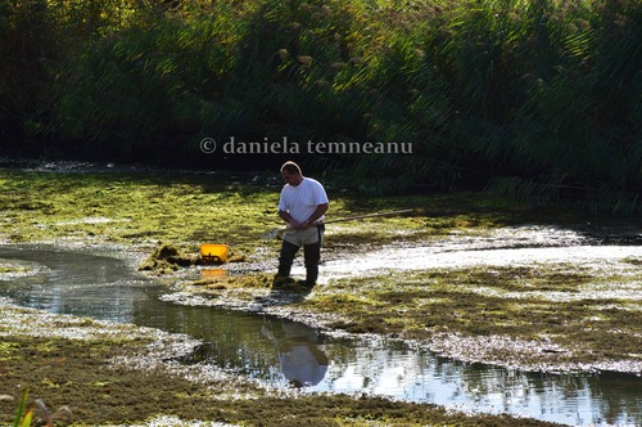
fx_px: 2805
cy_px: 214
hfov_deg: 13.1
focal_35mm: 158
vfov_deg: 8.7
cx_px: 321
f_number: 11
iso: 400
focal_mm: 105
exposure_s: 1/500
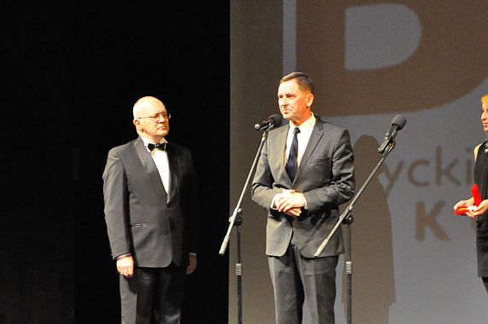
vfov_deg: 8.7
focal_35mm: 157
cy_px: 223
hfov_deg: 13.1
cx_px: 309
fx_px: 2125
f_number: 5.3
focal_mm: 66
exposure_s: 1/15
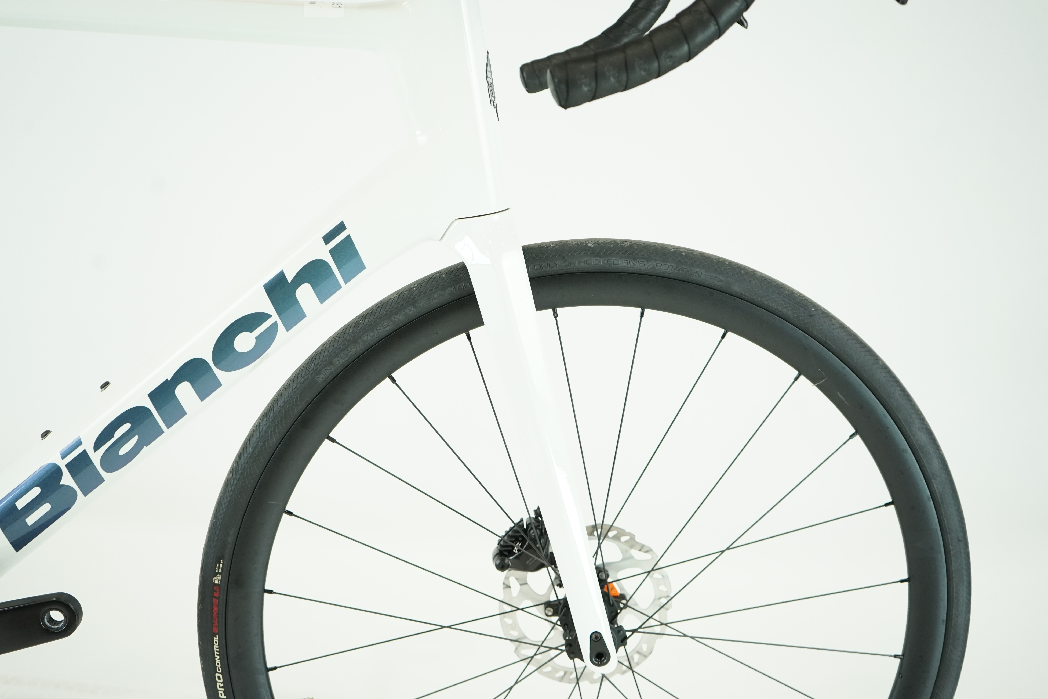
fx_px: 1164
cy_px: 350
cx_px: 524
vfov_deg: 33.4
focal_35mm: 40
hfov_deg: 48.5
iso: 1600
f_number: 5
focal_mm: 40
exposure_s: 1/200
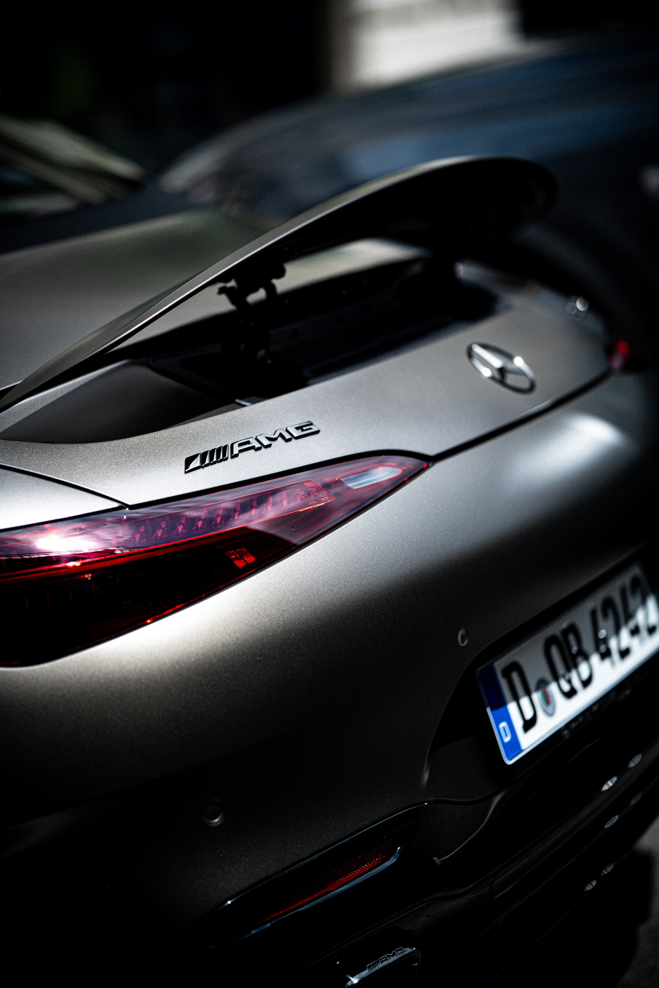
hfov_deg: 16.1
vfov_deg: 23.9
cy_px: 494
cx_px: 330
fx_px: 2334
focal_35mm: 85
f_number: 1.4
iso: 100
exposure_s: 1/5000
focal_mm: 85
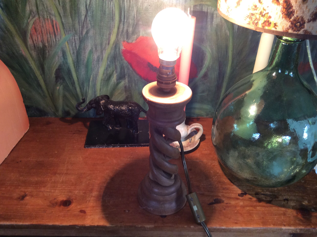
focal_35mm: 32
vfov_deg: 44.1
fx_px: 293
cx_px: 158
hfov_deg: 56.9
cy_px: 118
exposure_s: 1/25
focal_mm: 3.3
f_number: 2.4
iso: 64
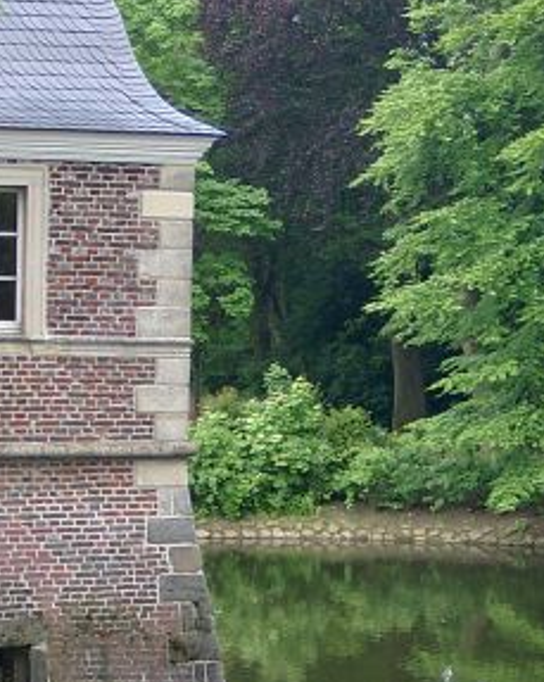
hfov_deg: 12.0
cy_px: 328
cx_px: 325
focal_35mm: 128
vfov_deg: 15.1
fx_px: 2580
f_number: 2
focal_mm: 9.82
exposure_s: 1/101
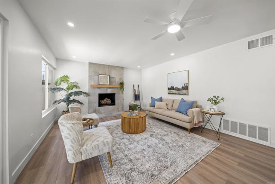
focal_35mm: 12
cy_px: 92
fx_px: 92
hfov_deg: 112.6
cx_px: 138
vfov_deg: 90.0
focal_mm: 12
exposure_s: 1/2.5
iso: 160
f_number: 6.3
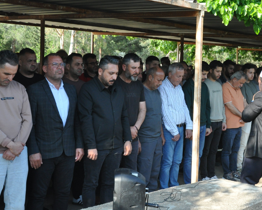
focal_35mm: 54
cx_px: 171
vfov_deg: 28.0
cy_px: 80
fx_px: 419
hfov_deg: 34.5
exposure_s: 1/320
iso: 800
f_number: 10
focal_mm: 22
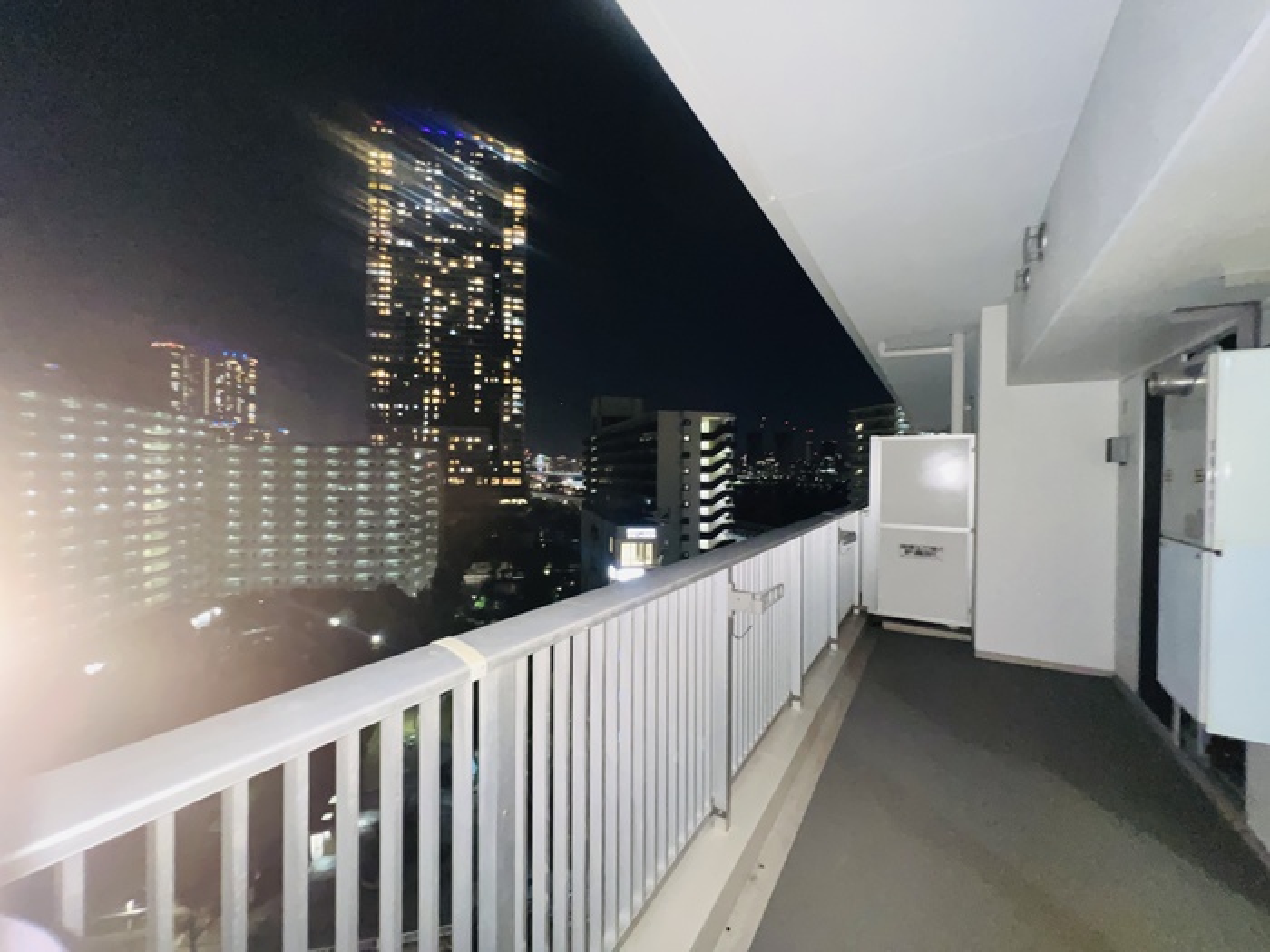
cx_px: 635
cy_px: 476
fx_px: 477
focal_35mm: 13
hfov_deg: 106.2
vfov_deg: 89.9
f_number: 1.8
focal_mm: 1.57
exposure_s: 1/18
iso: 1000
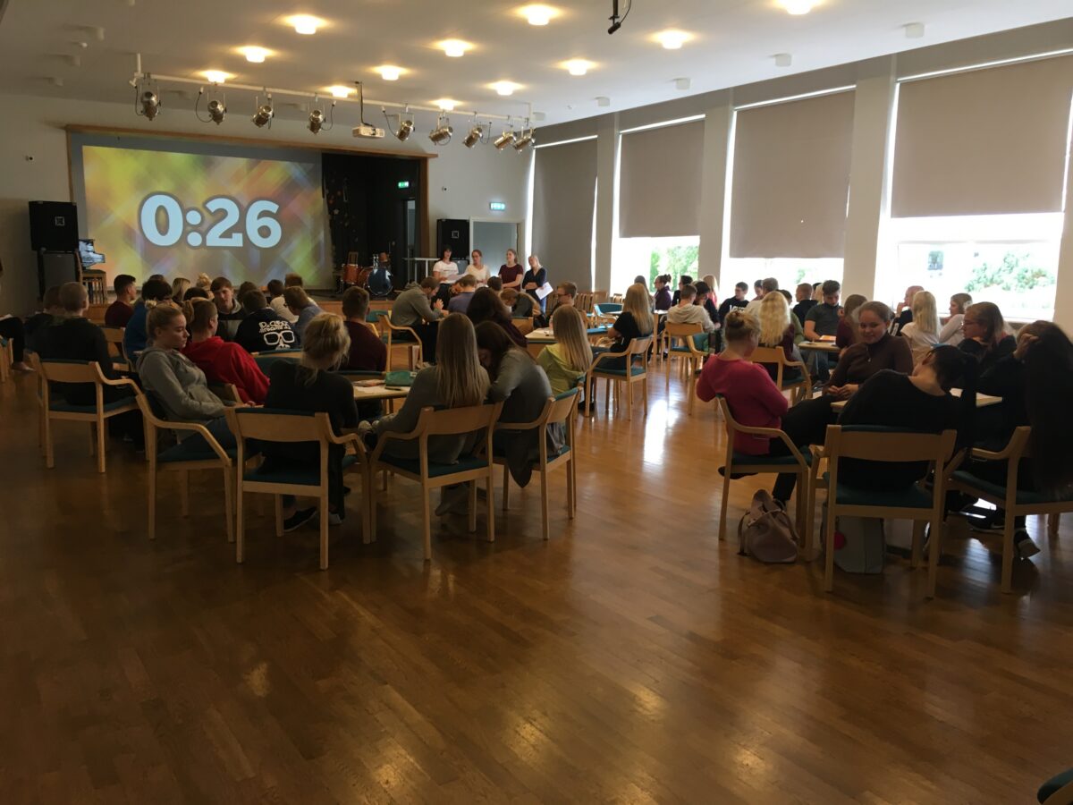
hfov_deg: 61.7
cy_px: 402
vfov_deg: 48.2
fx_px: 899
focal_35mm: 29
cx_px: 536
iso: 80
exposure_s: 1/33
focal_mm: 4.15
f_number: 2.2
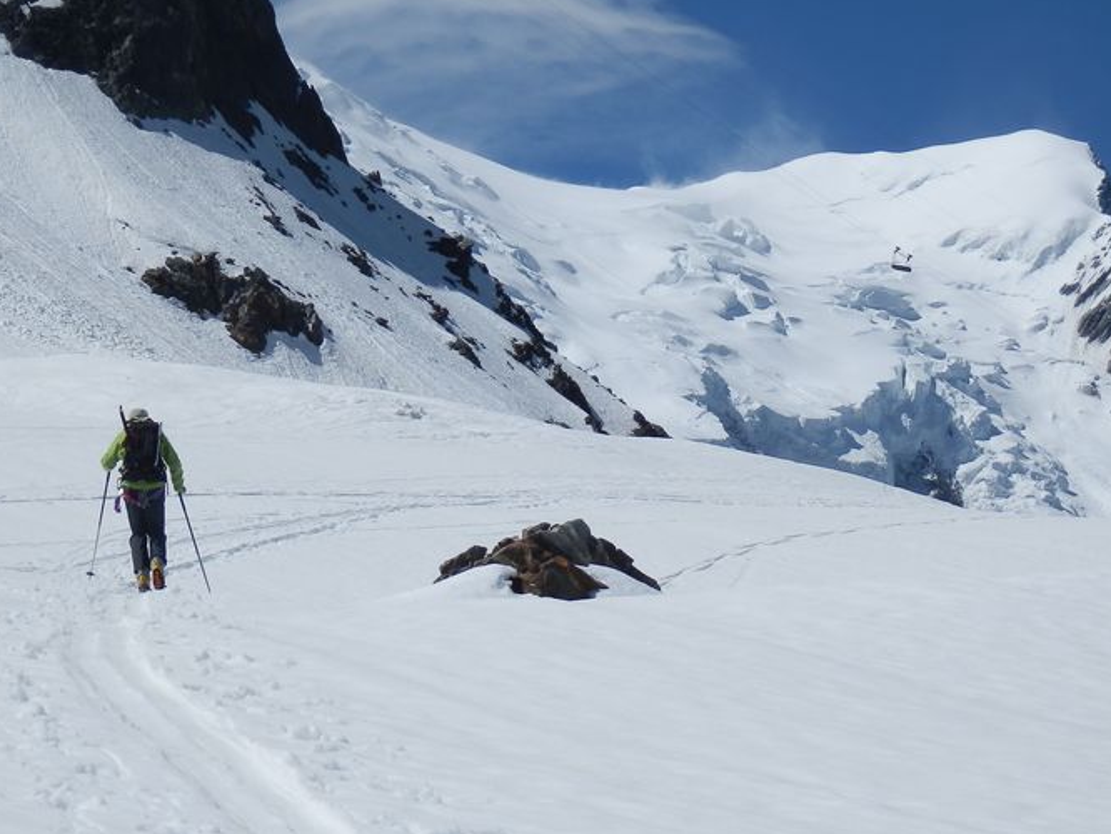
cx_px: 597
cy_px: 284
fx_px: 4206
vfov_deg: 11.3
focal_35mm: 131
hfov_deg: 15.0
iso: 80
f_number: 13.9
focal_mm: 17.3
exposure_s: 1/200
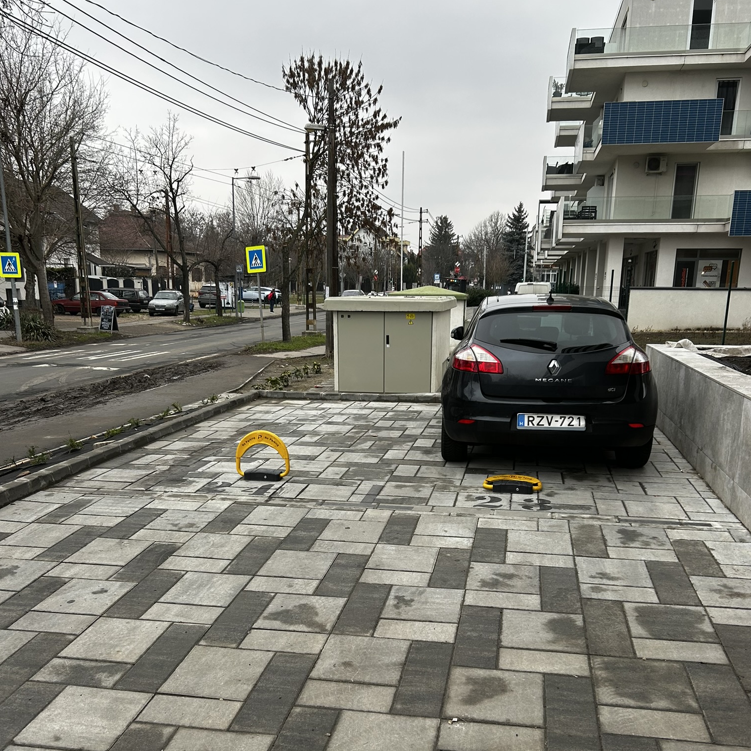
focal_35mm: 31
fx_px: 761
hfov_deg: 52.5
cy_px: 472
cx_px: 377
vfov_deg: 51.9
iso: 40
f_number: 1.5
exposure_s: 1/266
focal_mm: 5.7
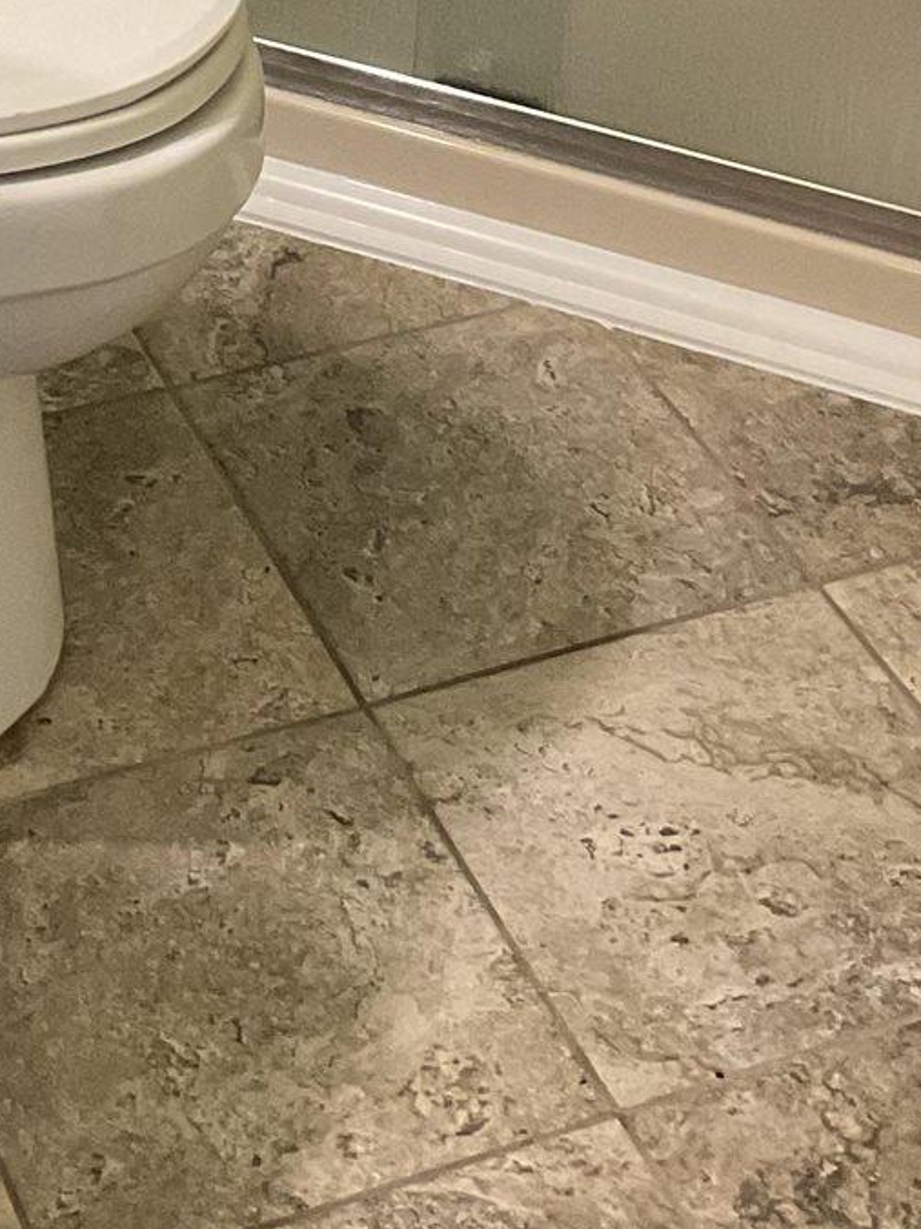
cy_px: -442
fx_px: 3513
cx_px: 191
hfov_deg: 14.9
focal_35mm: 99
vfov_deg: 18.3
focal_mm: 3
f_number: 1.8
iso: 200
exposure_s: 1/60
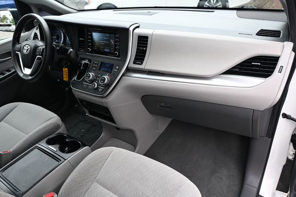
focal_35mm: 27
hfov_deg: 67.4
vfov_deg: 47.9
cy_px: 98
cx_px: 148
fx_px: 222
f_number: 3.5
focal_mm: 18
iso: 450
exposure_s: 1/125
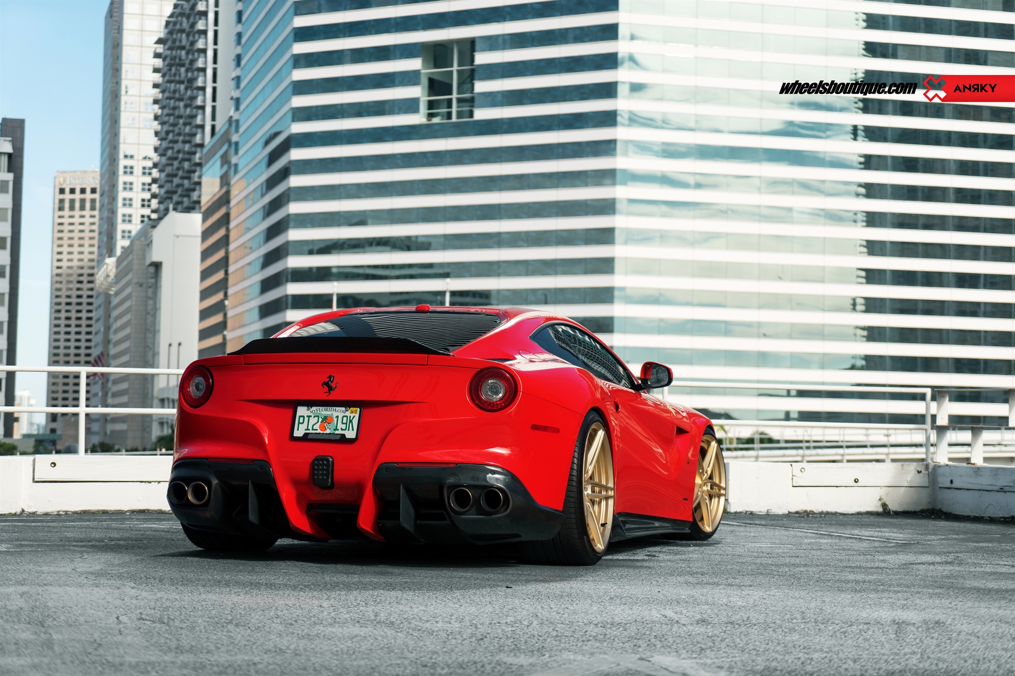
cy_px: 338
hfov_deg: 28.9
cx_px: 508
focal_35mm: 70
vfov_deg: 19.4
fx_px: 1973
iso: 160
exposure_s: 1/640
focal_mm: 70
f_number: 4
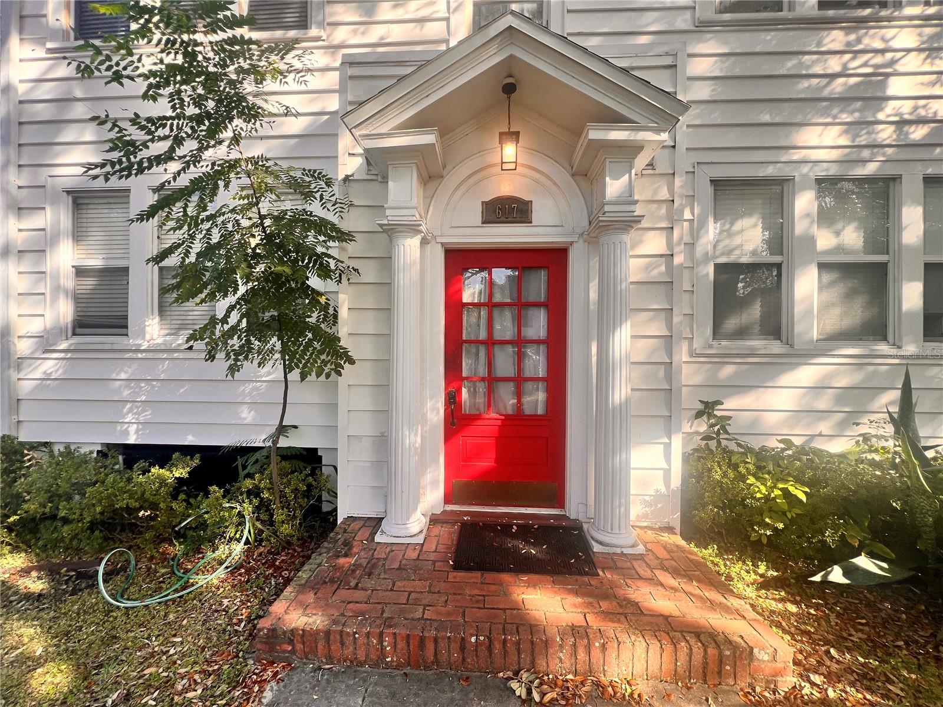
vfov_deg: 89.9
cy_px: 354
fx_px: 354
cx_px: 472
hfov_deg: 106.2
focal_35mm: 13
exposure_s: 1/232
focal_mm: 1.57
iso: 32
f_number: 1.8
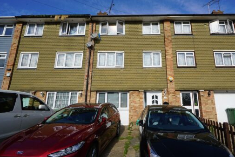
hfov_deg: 86.3
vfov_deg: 64.5
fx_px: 124
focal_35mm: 19
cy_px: 71
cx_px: 135
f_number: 14
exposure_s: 1/125
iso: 100
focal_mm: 16
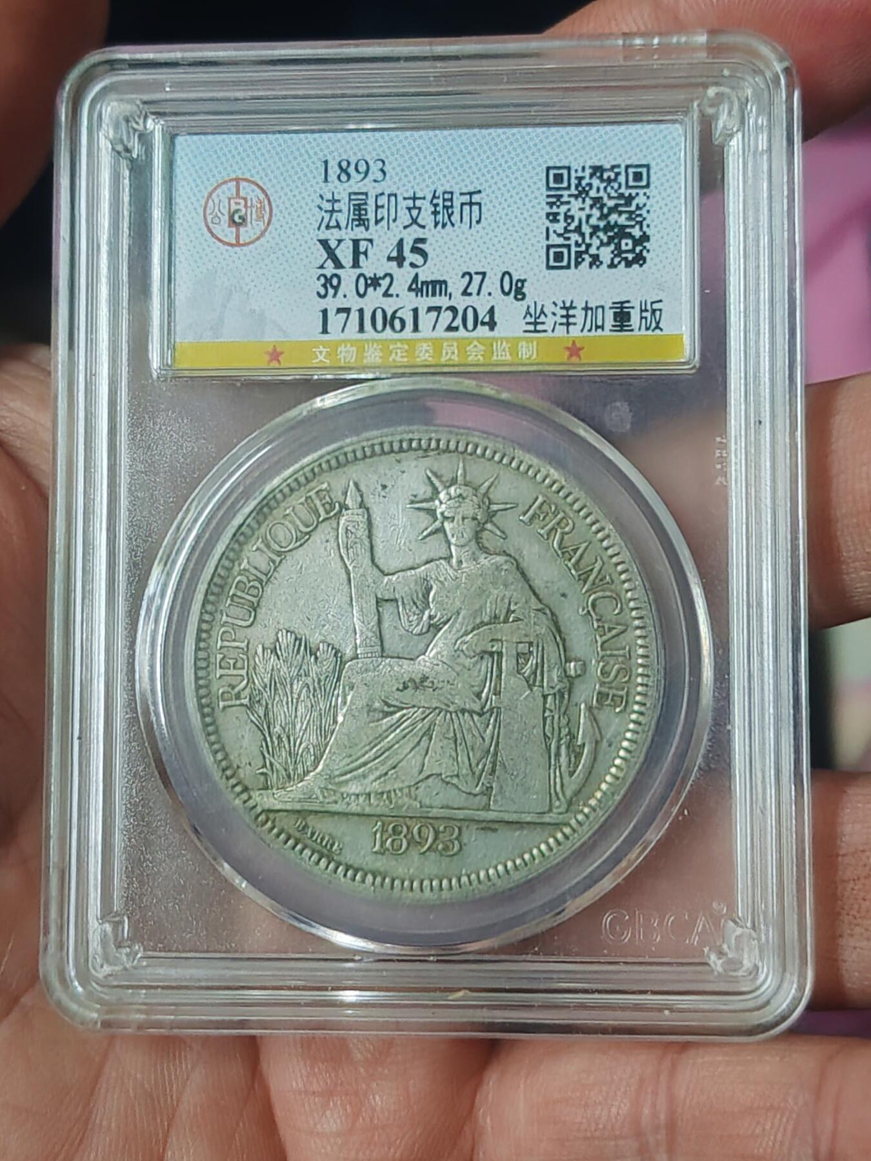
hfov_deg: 27.0
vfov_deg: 35.5
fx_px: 1812
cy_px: 580
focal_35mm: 54
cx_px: 436
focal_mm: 6.12
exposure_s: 1/50
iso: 3200
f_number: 1.9
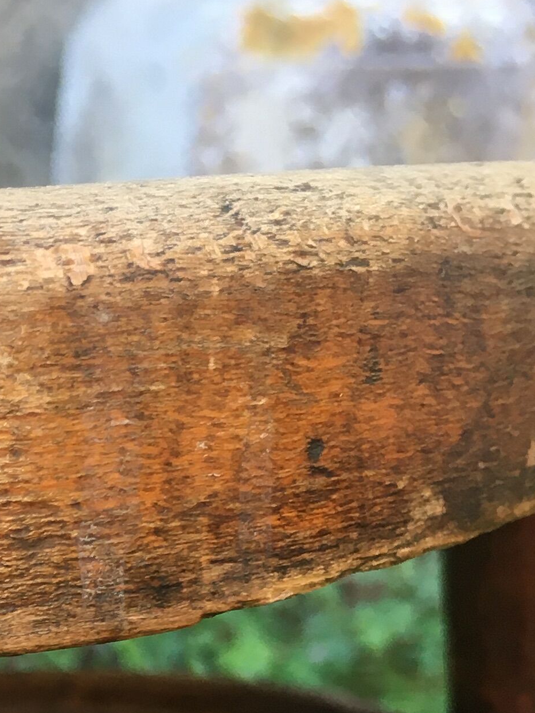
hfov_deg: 14.5
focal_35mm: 94
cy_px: 812
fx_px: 1937
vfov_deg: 19.8
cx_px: -296
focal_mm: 4.15
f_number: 2.2
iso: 32
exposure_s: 1/33
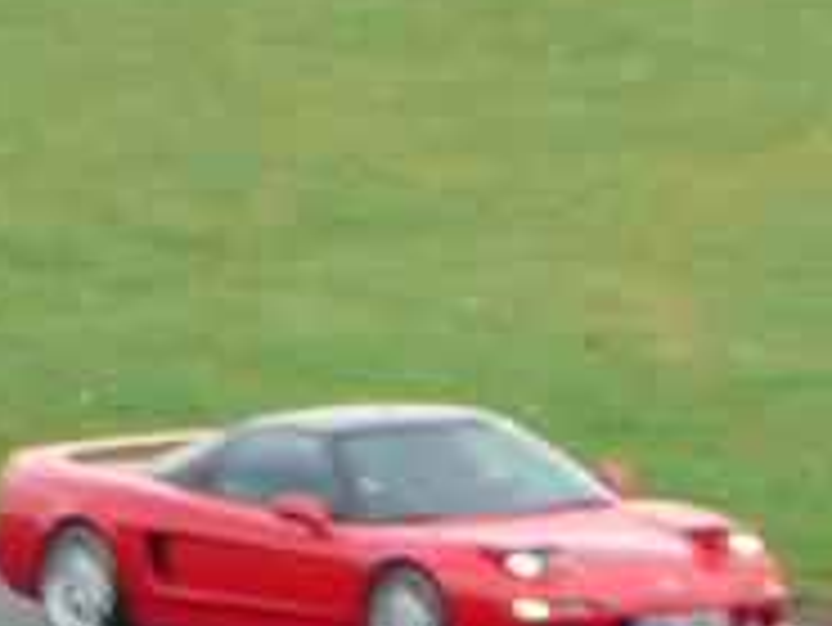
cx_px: 405
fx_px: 27899
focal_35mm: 1160
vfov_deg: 1.3
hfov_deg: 1.7
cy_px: 297
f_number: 4.2
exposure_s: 1/125
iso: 125
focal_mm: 49.9
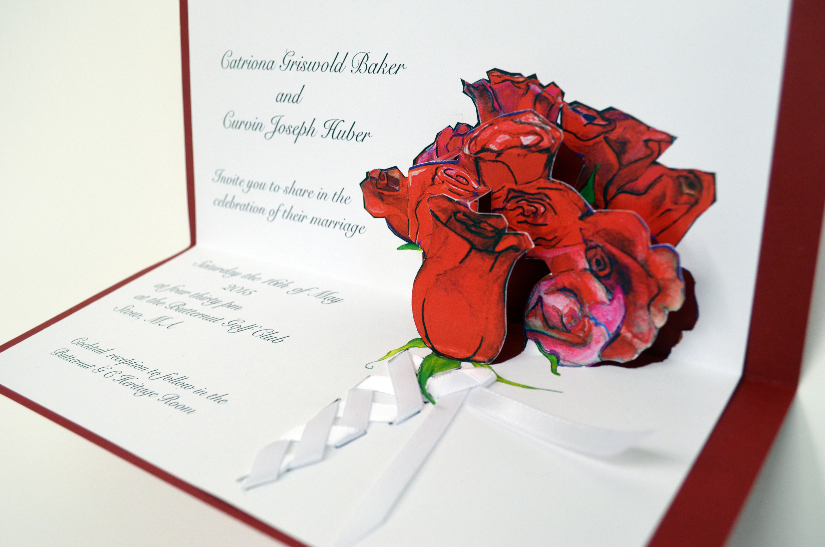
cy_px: 274
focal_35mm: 36
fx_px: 823
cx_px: 412
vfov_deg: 36.7
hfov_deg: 53.2
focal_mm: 24
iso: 400
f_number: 5.6
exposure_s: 1/125
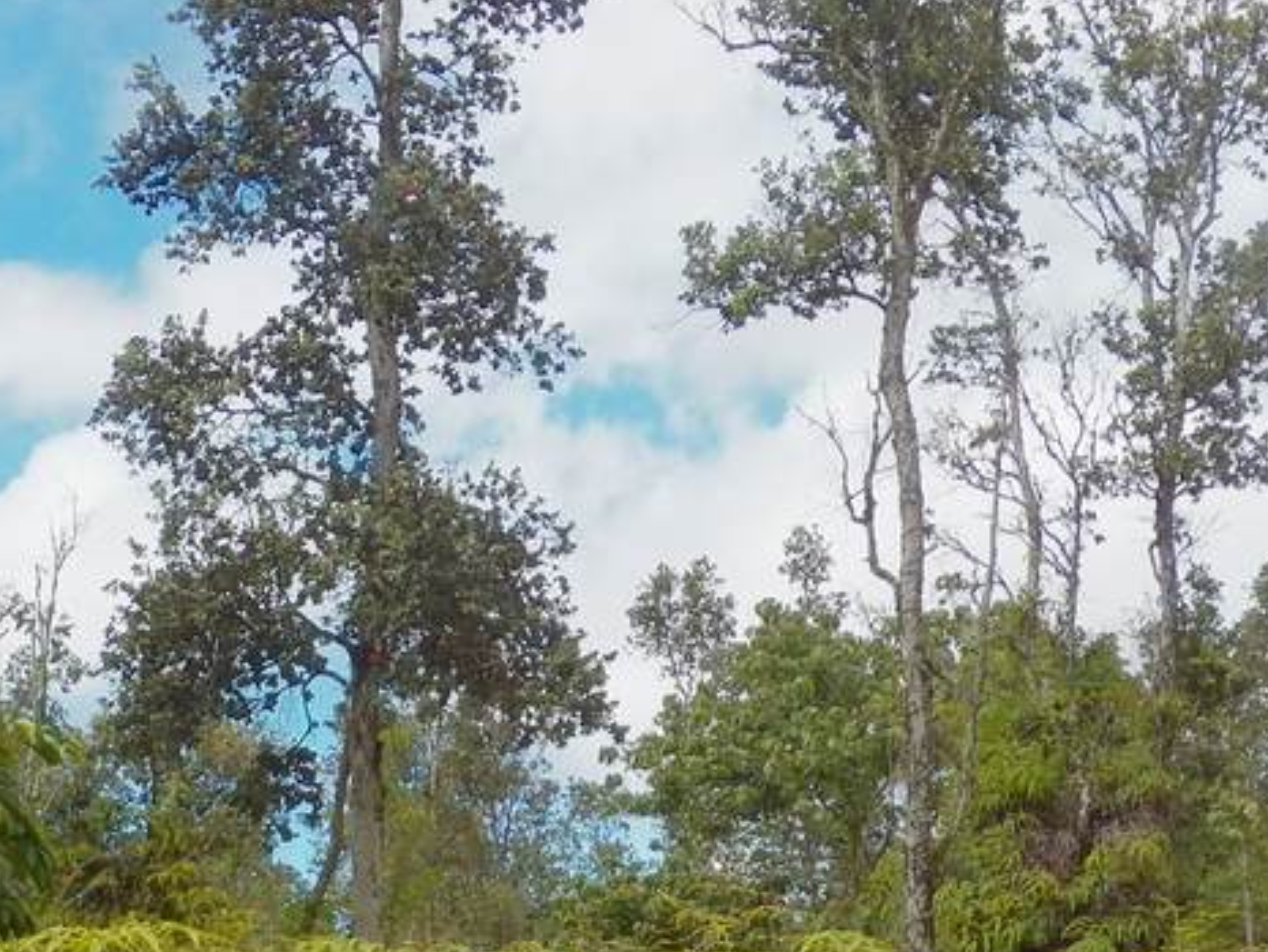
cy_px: 985
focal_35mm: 77
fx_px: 2821
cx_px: 324
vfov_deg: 18.6
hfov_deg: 25.1
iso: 125
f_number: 5.6
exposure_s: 1/1250
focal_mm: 4.9
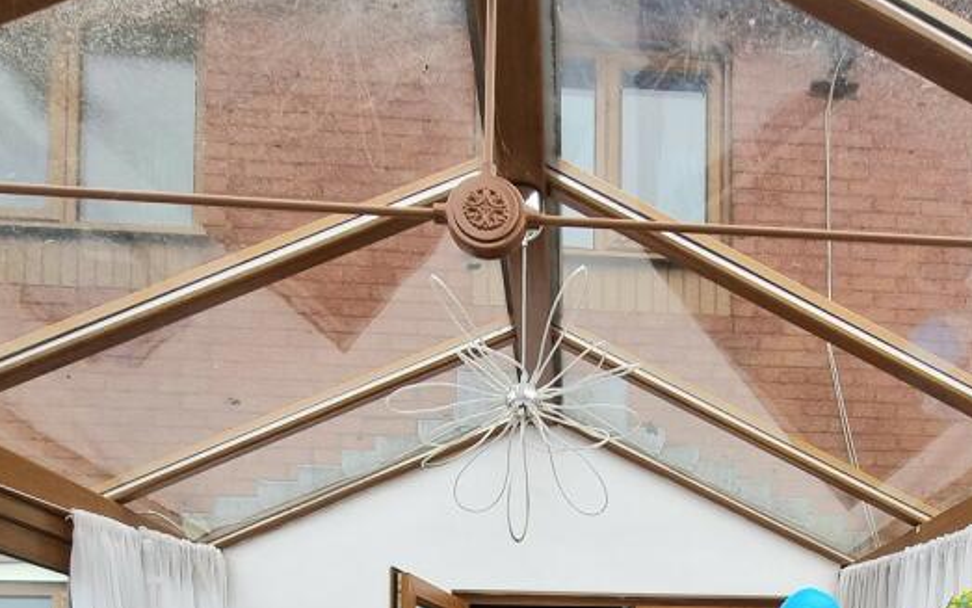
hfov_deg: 67.3
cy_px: 695
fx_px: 715
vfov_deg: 37.2
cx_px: 610
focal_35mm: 27
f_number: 2.2
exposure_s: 1/132
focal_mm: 2.2
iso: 50
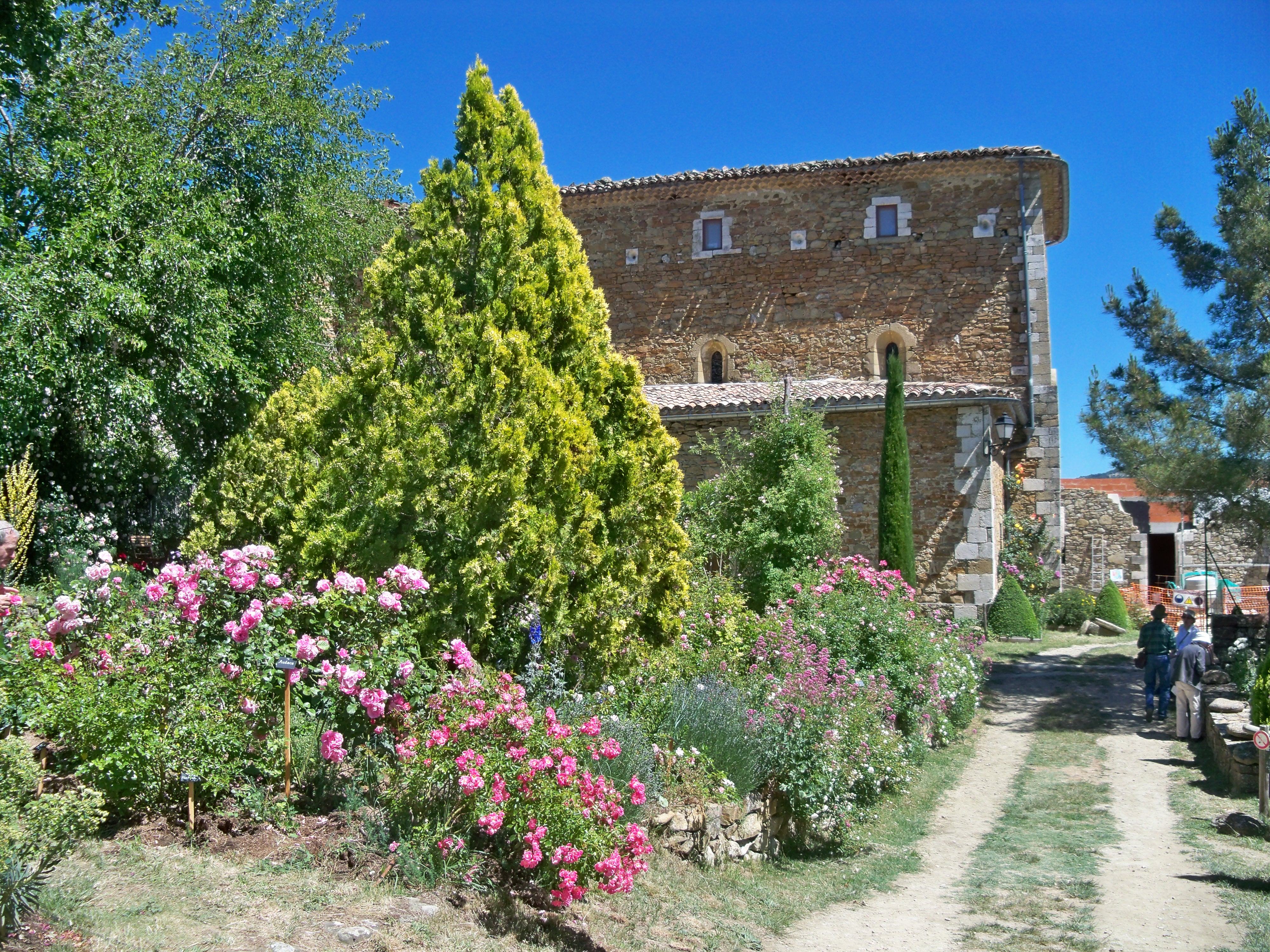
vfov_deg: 40.7
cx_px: 635
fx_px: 1284
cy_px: 476
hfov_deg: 52.6
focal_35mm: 35
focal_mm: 6.2
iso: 80
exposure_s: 1/500
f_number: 3.5
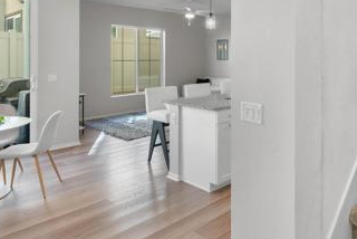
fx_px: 278
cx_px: 271
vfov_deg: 45.8
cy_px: 81
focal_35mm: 28
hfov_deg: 61.5
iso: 640
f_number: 11
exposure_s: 1/4
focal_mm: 14
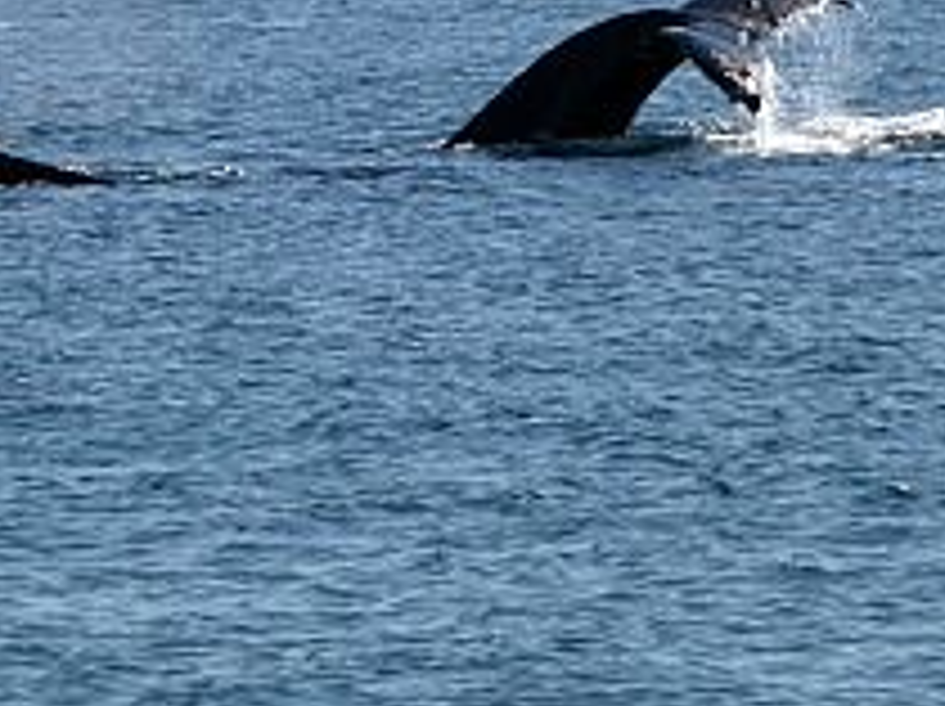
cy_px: 157
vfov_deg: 2.3
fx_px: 17479
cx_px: 346
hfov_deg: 3.1
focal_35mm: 641
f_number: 4.9
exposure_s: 1/1000
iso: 100
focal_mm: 47
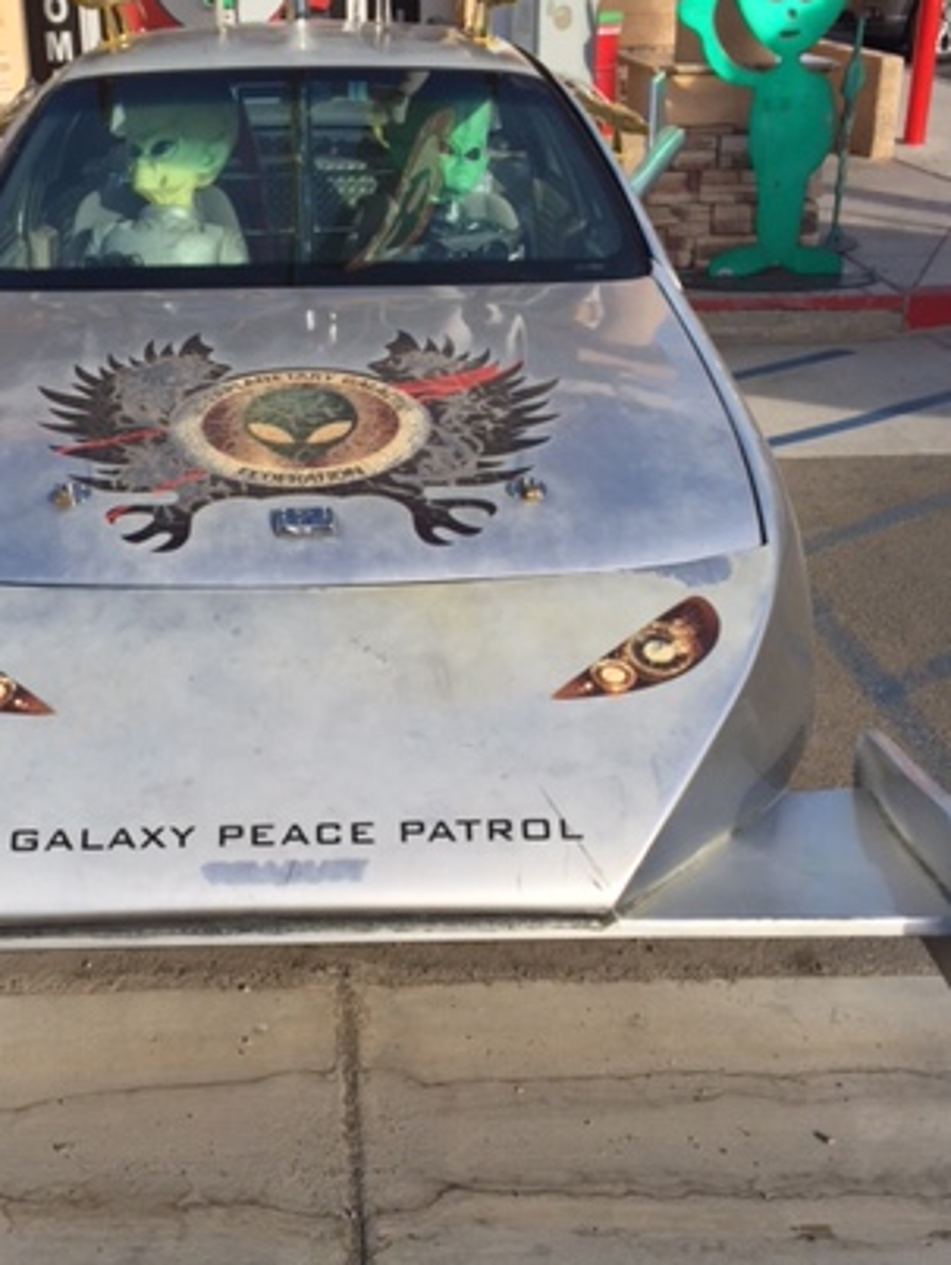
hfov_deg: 31.4
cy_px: 706
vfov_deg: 41.1
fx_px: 1682
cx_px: 348
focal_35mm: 46
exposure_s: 1/1364
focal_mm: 4.15
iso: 32
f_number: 2.2
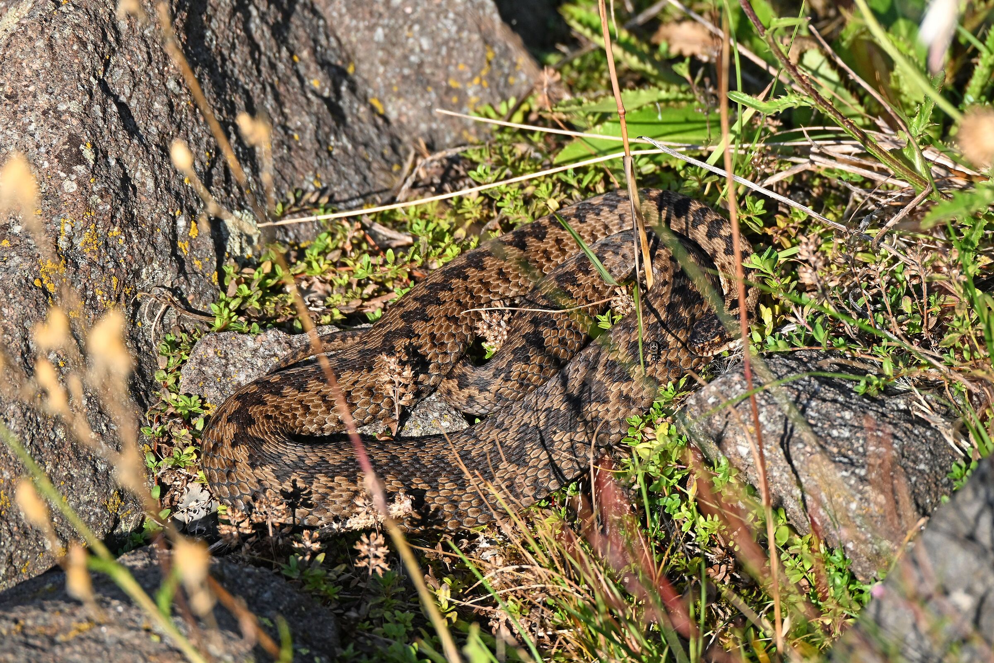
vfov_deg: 3.4
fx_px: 11044
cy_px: 332
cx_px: 497
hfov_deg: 5.2
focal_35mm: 400
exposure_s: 1/800
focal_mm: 400
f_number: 8
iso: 500
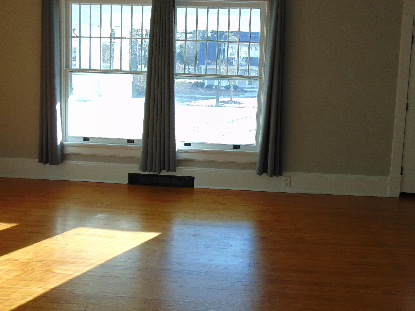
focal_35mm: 37
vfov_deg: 38.5
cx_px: 198
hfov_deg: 50.1
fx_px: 444
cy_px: 121
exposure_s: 1/60
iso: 80
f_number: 3
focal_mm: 4.5
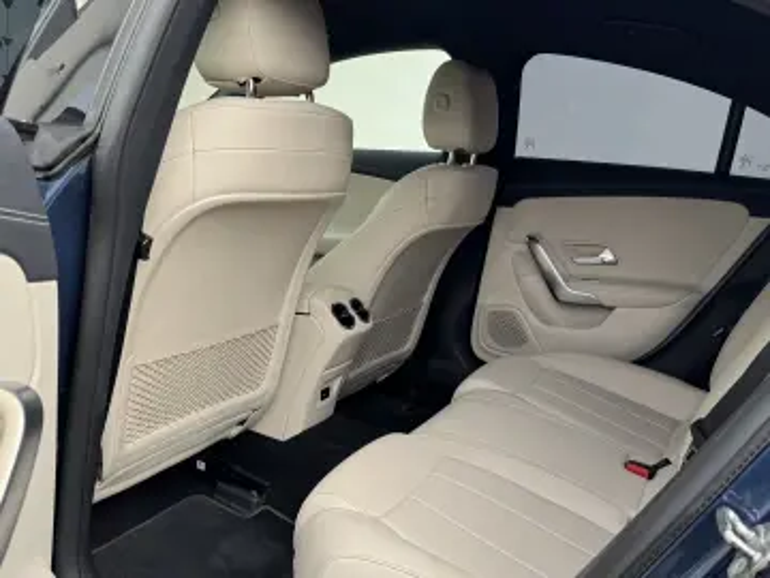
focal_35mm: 24
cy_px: 289
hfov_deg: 71.6
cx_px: 385
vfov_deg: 56.8
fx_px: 534
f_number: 1.78
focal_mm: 6.76
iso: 80
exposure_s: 1/802
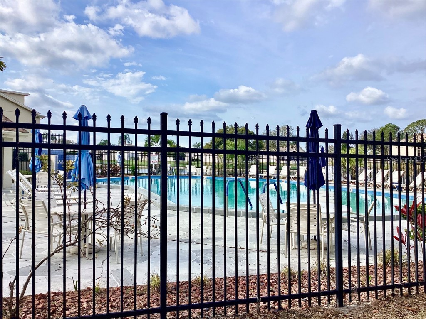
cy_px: 160
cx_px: 213
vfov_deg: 45.4
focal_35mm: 31
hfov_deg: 58.4
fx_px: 381
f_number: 2.4
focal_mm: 3.3
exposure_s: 1/1698
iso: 25
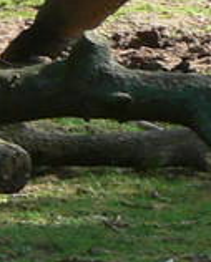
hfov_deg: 1.1
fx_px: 11442
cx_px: 490
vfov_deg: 1.3
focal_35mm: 1470
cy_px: -413
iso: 80
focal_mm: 31.4
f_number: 5
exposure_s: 1/100
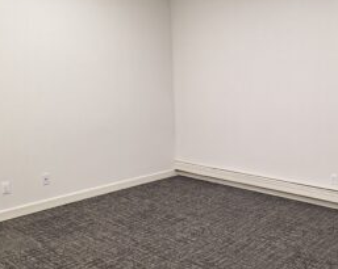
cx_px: 234
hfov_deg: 50.3
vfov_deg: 41.9
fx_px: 350
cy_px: 163
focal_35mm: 35
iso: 40
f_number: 1.8
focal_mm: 5.54
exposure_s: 1/60
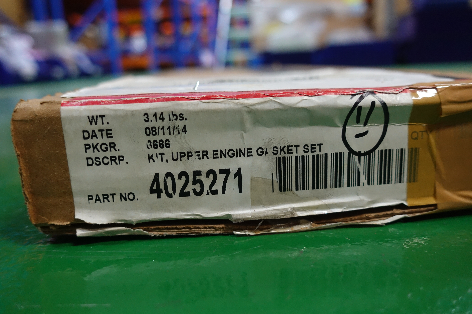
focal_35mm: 31
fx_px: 406
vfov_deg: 42.3
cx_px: 236
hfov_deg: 60.3
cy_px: 157
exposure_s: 1/25
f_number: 2.5
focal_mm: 11.33
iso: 800
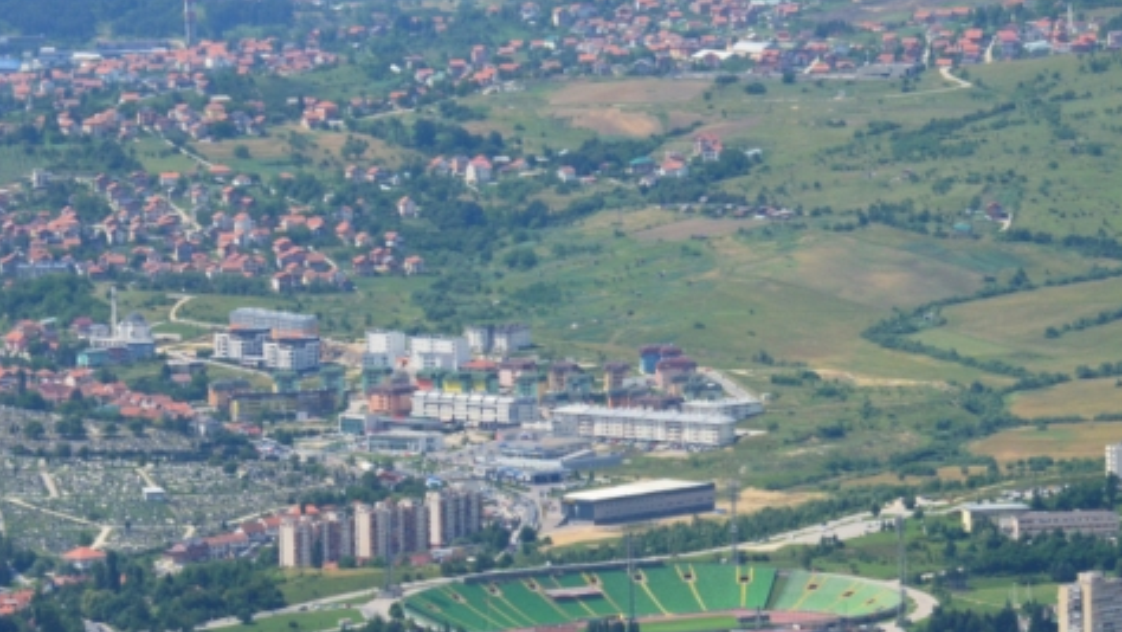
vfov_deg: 3.4
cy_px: 555
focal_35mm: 356
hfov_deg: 6.1
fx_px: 10599
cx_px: 793
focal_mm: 105
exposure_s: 1/200
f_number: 16
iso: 400
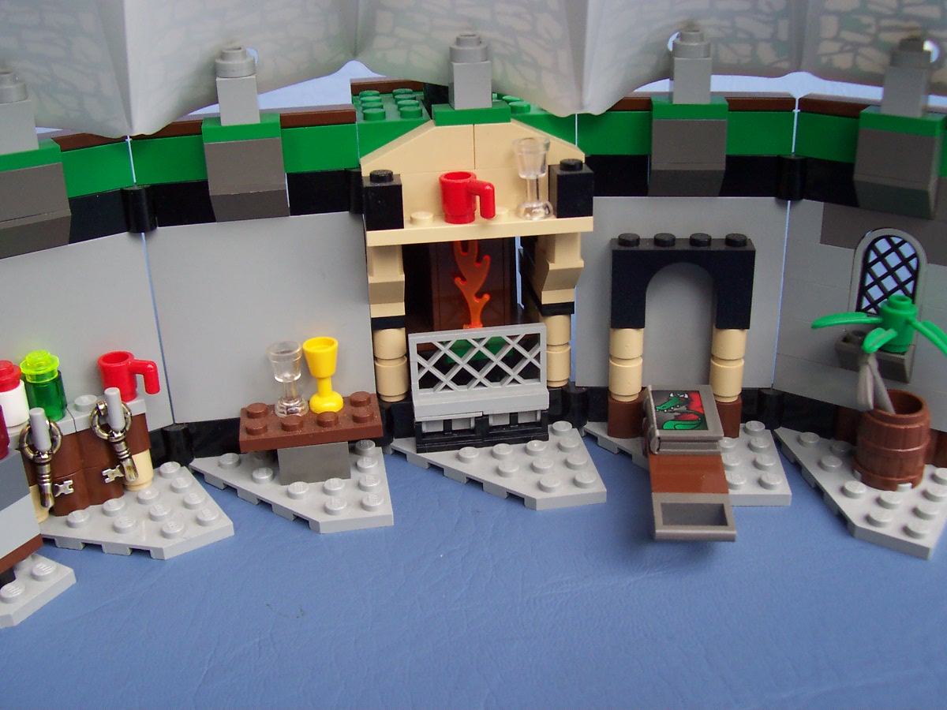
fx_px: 1012
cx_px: 474
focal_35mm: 37
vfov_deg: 38.7
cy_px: 355
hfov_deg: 50.1
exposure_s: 1/90
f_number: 2.8
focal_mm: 5.6
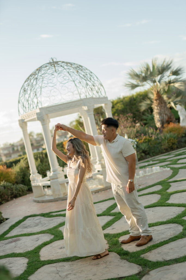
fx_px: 387
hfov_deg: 27.0
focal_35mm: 50
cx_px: 93
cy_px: 140
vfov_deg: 39.6
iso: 125
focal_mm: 50
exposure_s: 1/1600
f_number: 1.6
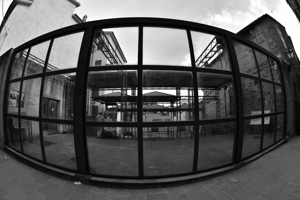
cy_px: 100
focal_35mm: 16
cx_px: 150
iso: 80
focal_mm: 16
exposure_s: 1/160
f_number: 8
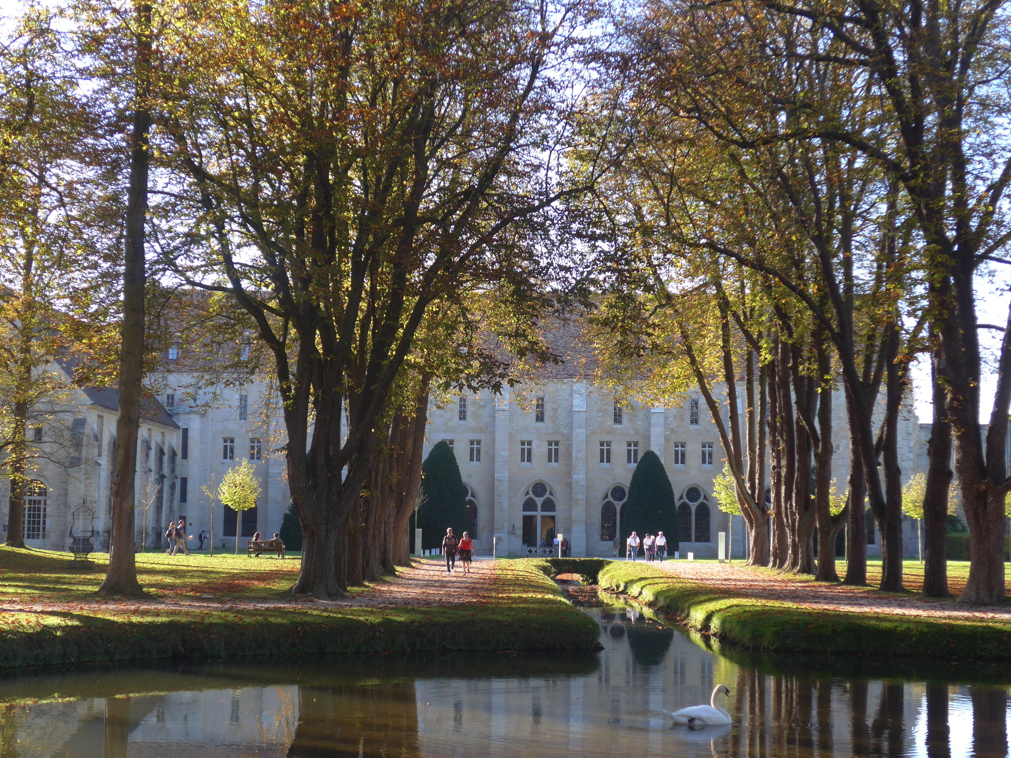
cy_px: 379
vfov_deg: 24.8
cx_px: 506
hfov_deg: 32.7
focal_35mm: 59
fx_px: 1723
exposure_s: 1/160
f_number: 3.5
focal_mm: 12
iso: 80
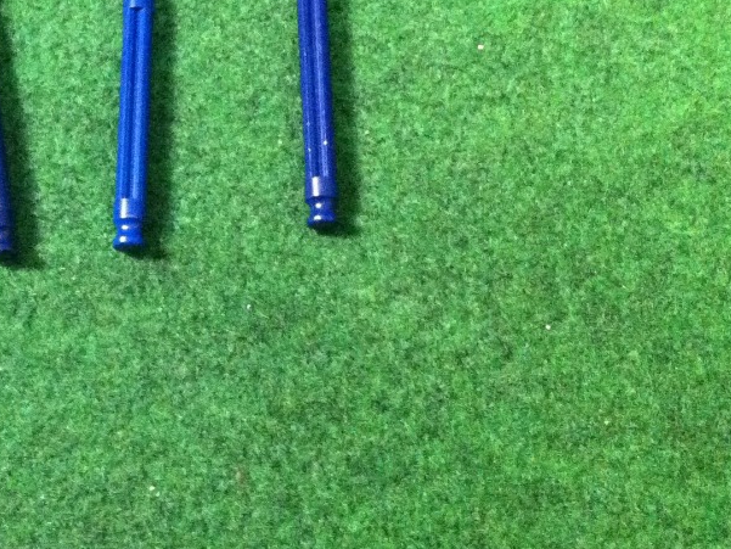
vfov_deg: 17.5
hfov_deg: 23.0
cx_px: 145
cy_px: 159
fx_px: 1774
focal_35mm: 84
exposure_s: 1/15
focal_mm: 3.85
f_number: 2.8
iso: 800
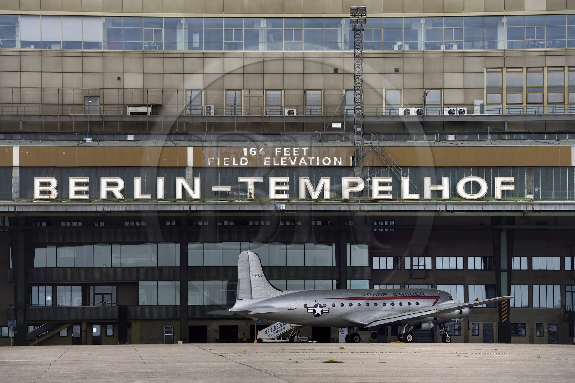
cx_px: 288
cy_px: 192
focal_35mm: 180
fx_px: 2874
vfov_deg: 7.6
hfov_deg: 11.4
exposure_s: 1/320
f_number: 9
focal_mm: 180
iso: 400
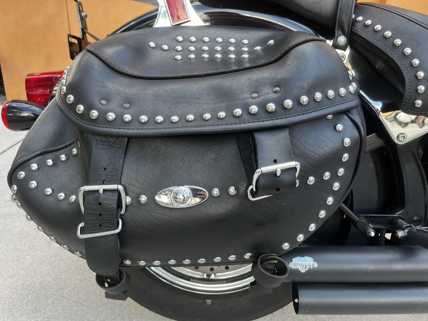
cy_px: 160
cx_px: 214
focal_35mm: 26
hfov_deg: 67.3
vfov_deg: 53.1
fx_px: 321
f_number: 1.6
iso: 50
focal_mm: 5.1
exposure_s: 1/122
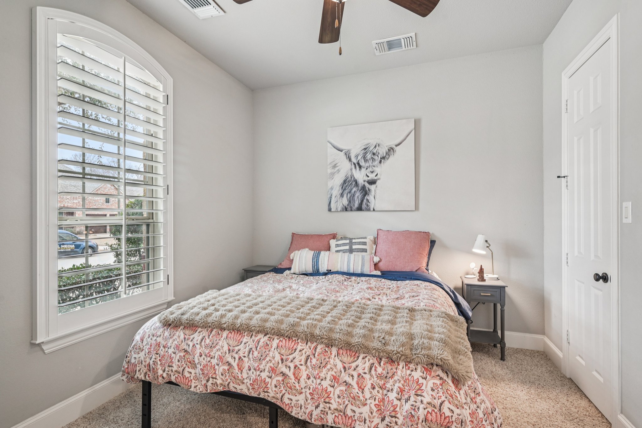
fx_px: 303
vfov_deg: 70.4
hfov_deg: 93.3
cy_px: 214
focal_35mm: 17
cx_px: 321
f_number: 8
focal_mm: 17
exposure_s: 1/20
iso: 400
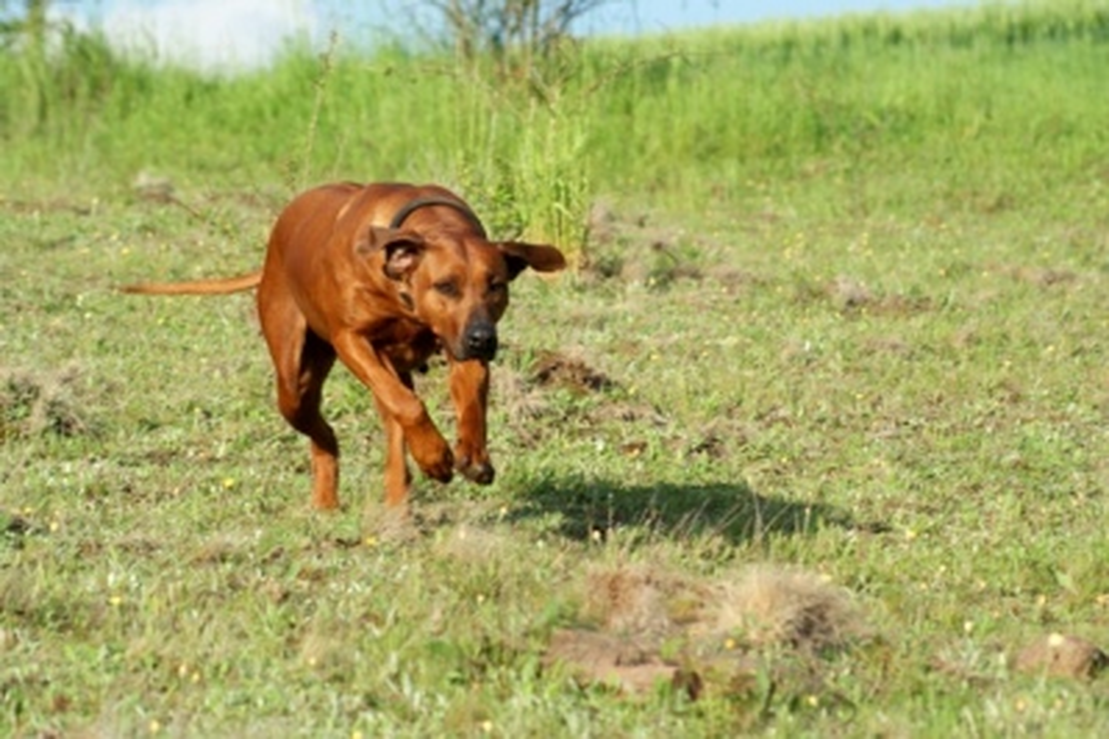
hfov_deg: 9.8
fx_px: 6469
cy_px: 370
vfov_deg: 6.5
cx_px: 554
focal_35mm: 210
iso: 100
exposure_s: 1/320
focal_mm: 140
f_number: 6.3
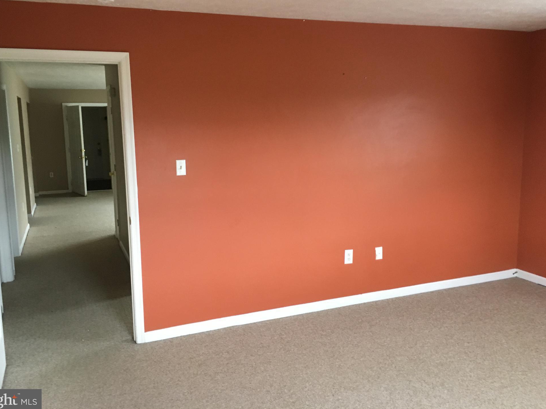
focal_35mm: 31
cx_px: 262
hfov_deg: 58.3
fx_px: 489
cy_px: 194
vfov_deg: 45.4
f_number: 2.2
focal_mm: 4.15
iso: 200
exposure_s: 1/24
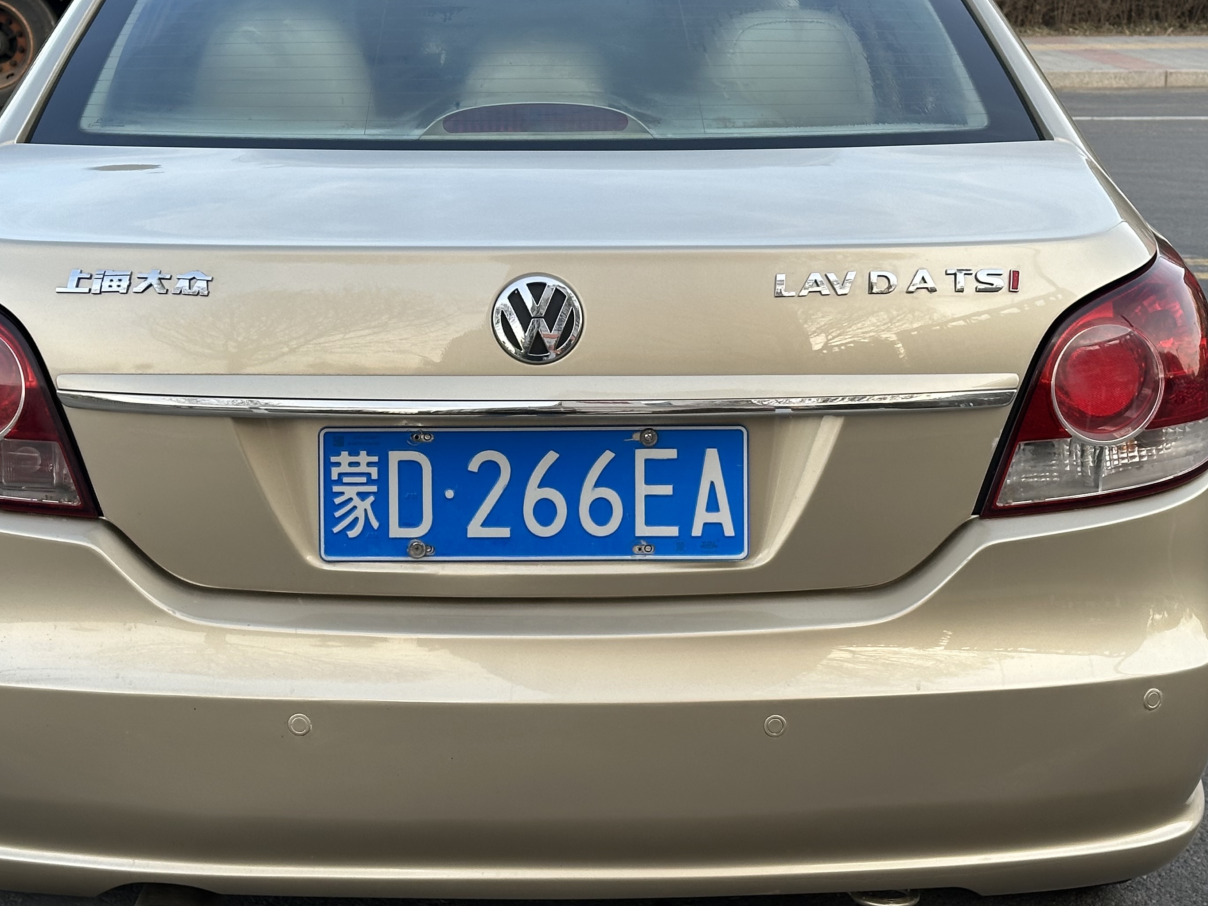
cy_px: 371
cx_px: 538
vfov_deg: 20.7
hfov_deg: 27.4
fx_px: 2477
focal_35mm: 71
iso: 64
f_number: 1.78
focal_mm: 6.86
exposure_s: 1/435
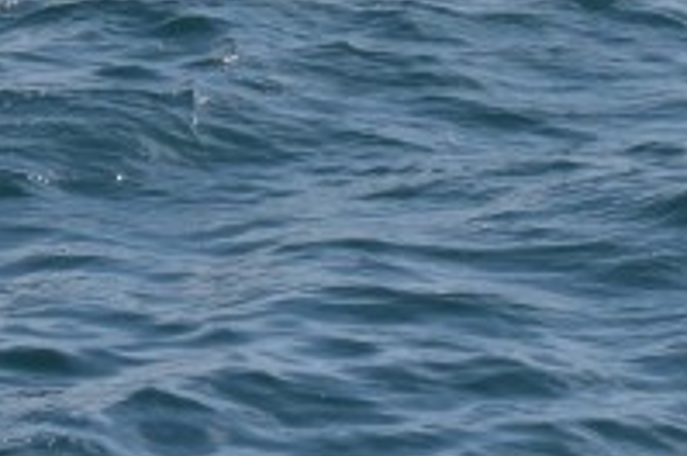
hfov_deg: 4.6
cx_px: 473
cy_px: -691
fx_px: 8549
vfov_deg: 3.0
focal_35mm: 449
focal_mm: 55
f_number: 5.6
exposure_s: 1/1600
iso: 200
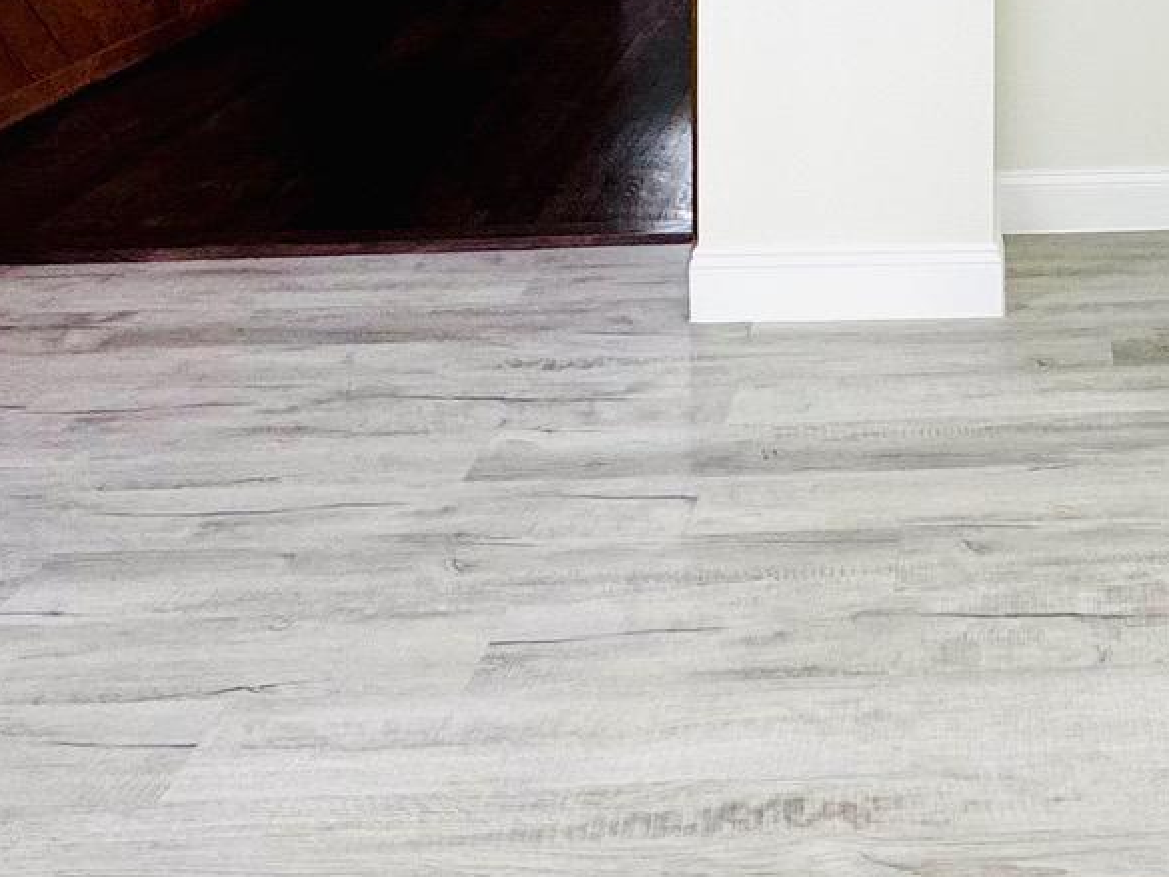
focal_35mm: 49
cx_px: 1049
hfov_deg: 36.5
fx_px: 1655
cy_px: -314
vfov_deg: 25.0
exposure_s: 1/120
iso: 125
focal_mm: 2.22
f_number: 2.2
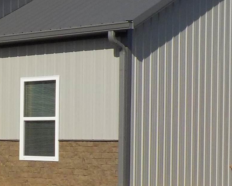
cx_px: -51
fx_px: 790
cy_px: 132
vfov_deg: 13.4
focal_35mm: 115
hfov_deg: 16.0
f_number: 6.6
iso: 125
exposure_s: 1/800
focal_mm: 4.1
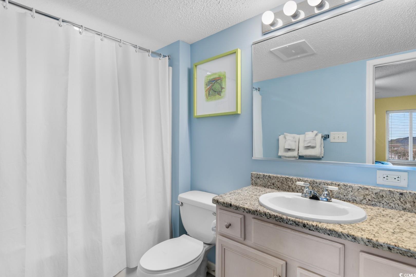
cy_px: 138
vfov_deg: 67.4
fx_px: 208
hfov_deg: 90.0
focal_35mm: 18
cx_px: 208
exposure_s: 1/20
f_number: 4.8
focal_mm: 12
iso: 100
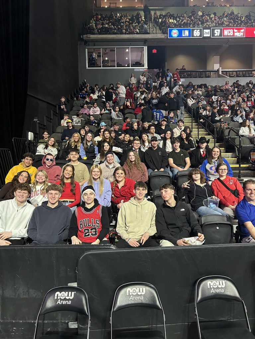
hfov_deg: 53.1
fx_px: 255
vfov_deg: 67.3
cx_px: 128
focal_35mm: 26
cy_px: 170
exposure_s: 1/60
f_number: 1.5
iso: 320
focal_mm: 5.7
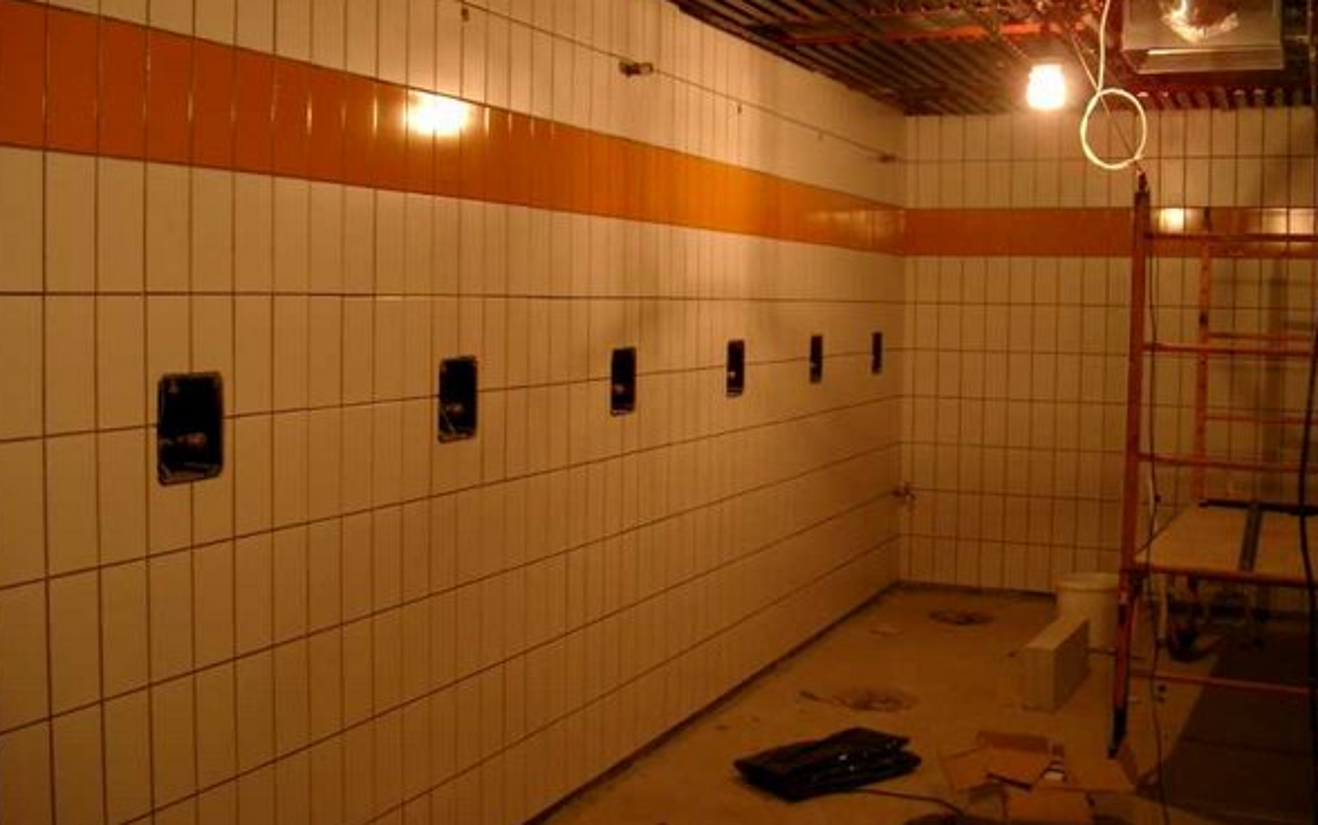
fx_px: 1437
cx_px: 661
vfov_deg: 32.0
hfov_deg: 49.3
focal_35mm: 40
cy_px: 374
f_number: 2.6
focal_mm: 7.6
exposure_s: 1/20
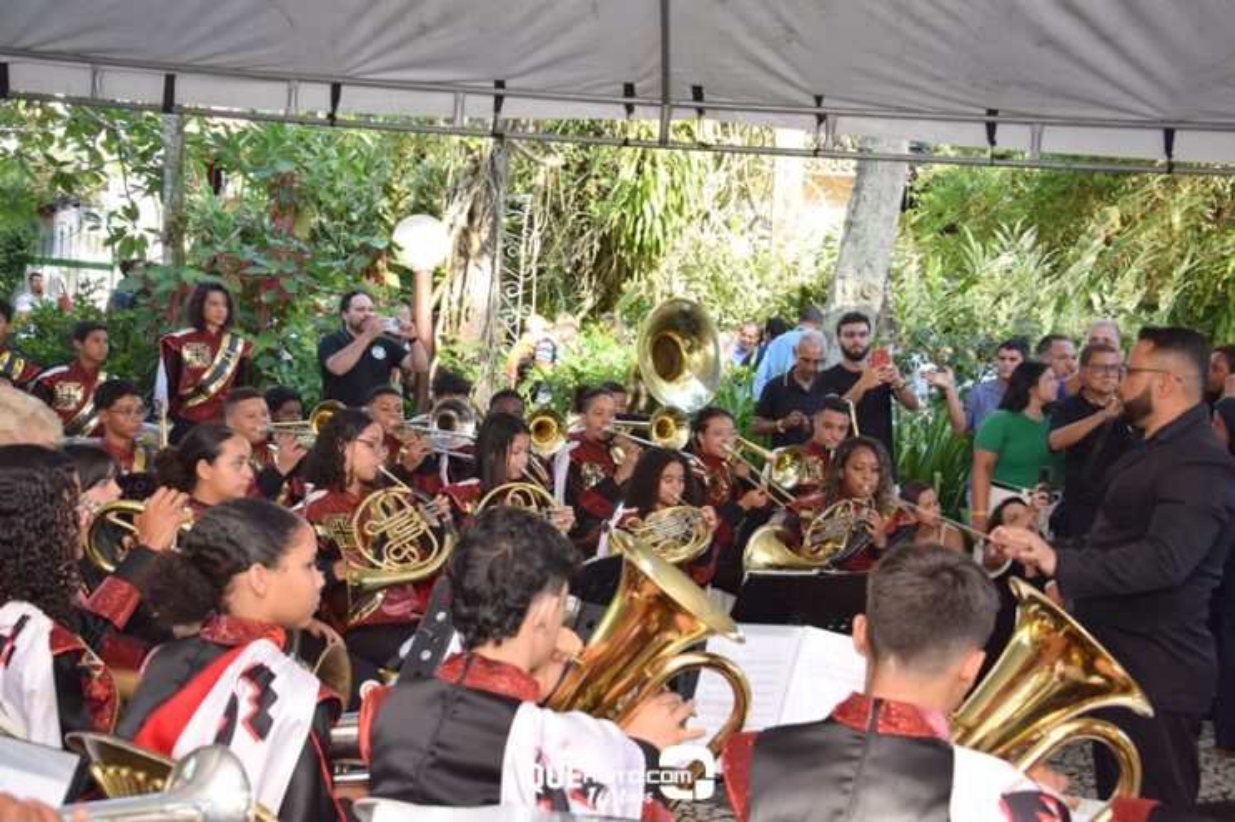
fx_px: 1440
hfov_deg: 46.4
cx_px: 618
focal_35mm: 42
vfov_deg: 31.9
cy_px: 411
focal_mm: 28
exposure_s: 1/125
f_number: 5.6
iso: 500
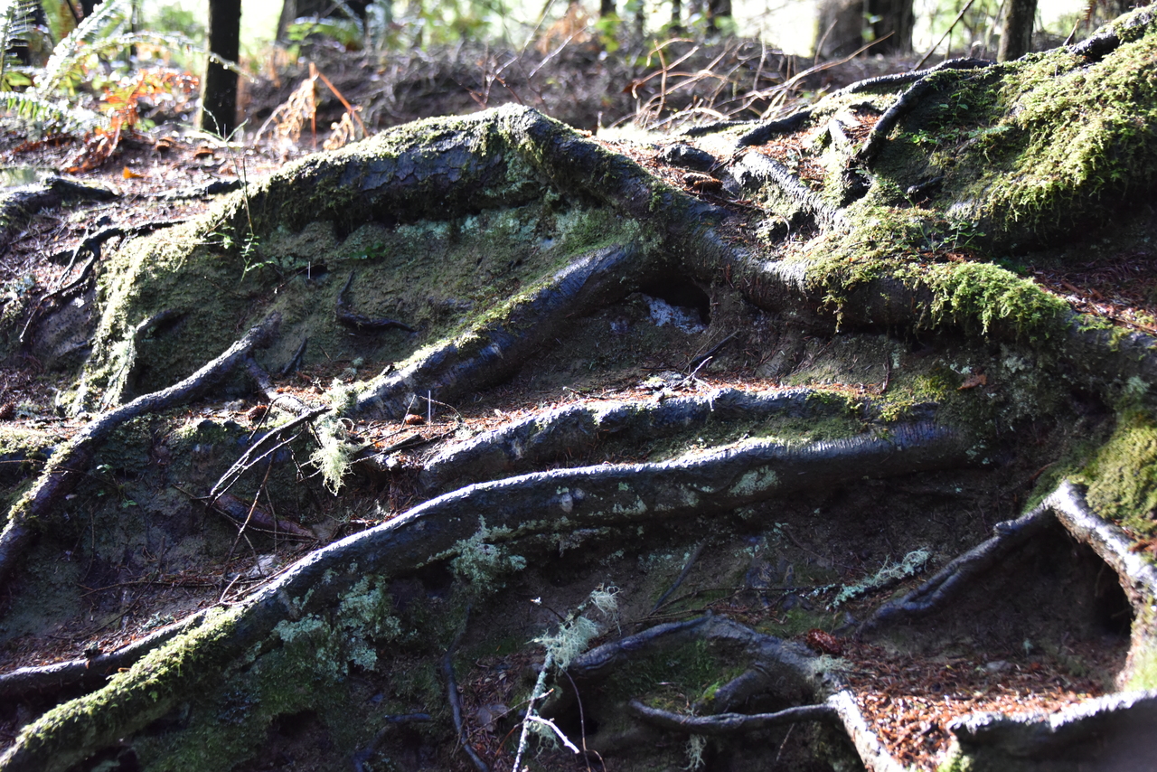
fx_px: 1993
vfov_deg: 21.9
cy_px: 386
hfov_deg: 32.4
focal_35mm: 62
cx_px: 578
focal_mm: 62
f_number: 4.8
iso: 3600
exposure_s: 1/125
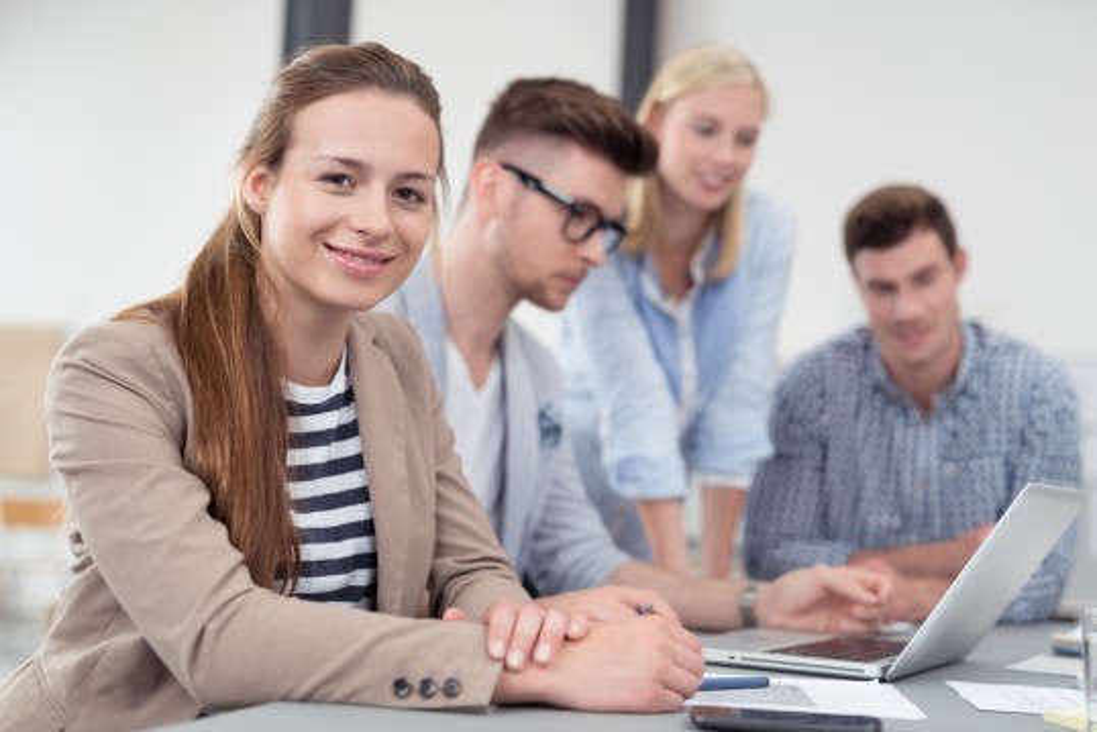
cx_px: 548
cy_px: 366
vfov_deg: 27.0
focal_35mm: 50
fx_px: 1524
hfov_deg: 39.6
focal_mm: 50
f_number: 2.2
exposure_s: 1/200
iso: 100
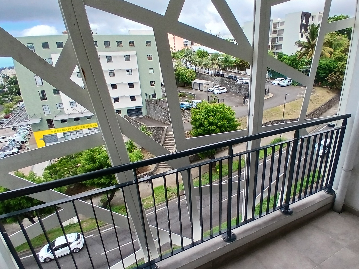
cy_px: 147
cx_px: 200
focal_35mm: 21
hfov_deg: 78.7
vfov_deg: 63.3
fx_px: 218
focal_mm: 1.4
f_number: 2.2
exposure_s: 1/577
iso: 50
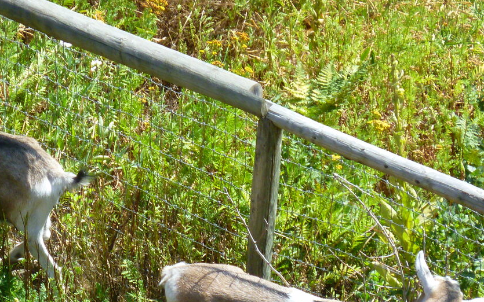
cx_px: 114
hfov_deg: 5.2
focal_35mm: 406
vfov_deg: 3.2
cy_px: 226
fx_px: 5356
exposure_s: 1/125
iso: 200
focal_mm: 36
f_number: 5.9
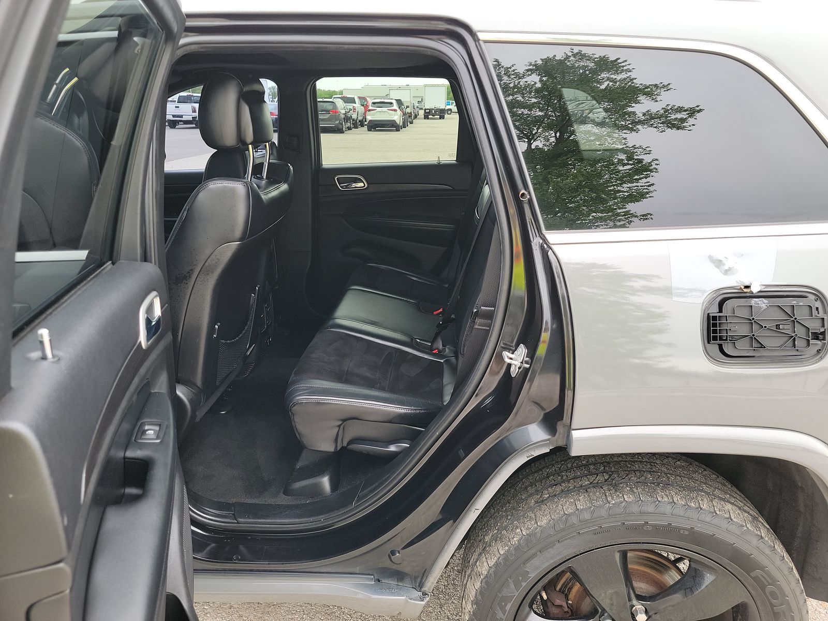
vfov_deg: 56.8
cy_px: 310
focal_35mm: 24
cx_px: 414
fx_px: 574
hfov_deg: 71.6
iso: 65
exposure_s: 1/59
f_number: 1.8
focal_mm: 6.7
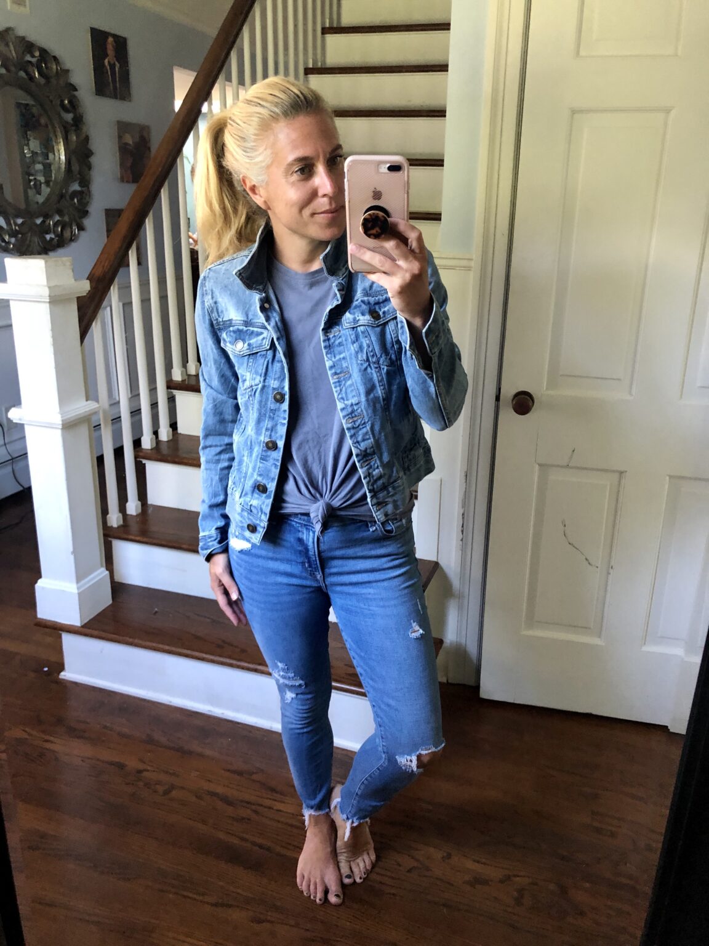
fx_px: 765
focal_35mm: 28
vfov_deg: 63.4
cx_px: 354
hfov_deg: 49.7
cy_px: 473
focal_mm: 3.99
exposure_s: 1/12
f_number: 1.8
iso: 100
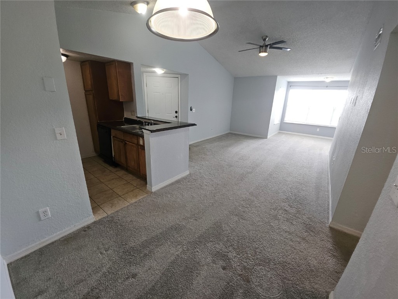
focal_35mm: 13
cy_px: 150
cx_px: 199
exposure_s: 1/60
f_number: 2.2
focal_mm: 1.7
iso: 125
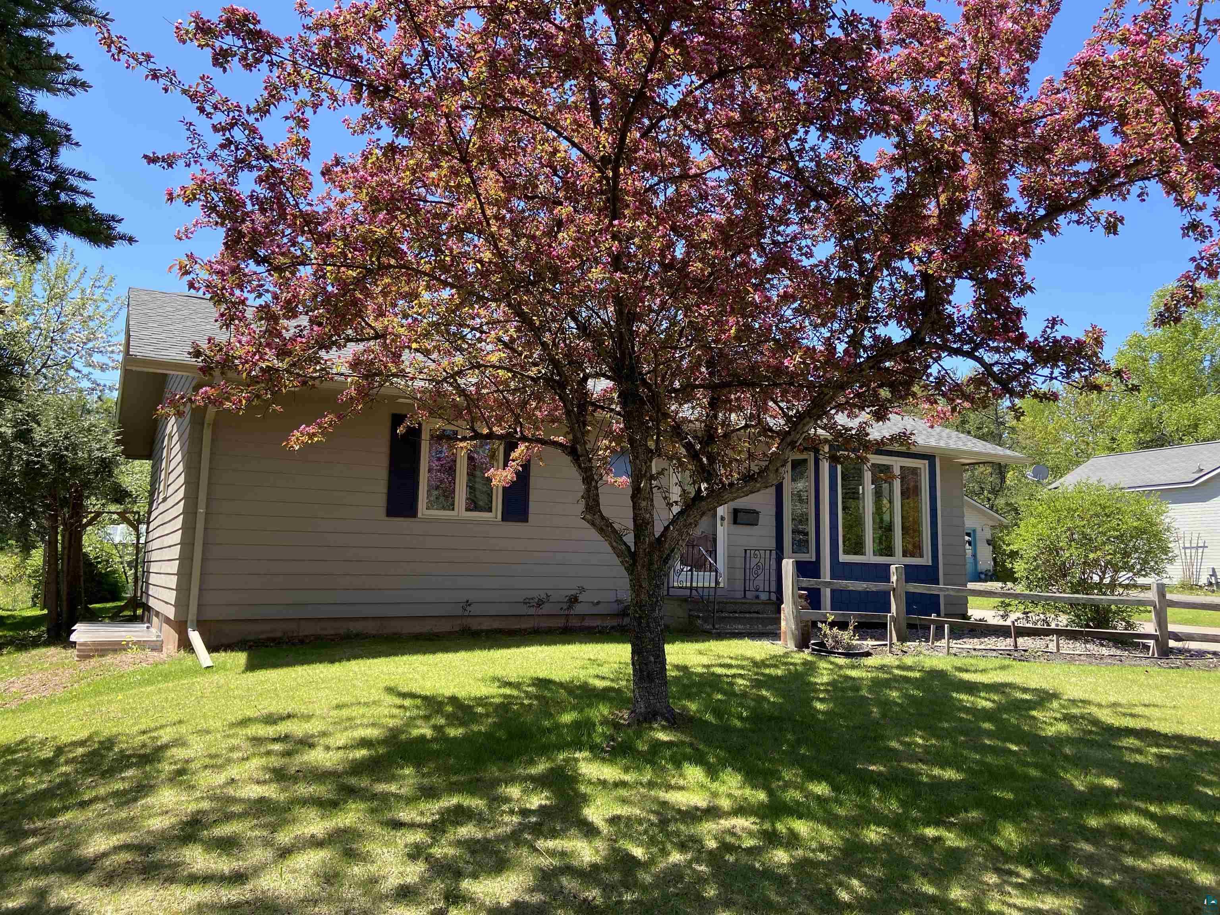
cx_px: 610
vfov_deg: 53.1
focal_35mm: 26
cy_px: 458
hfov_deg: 67.3
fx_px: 916
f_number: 1.8
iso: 32
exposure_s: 1/669
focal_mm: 4.25
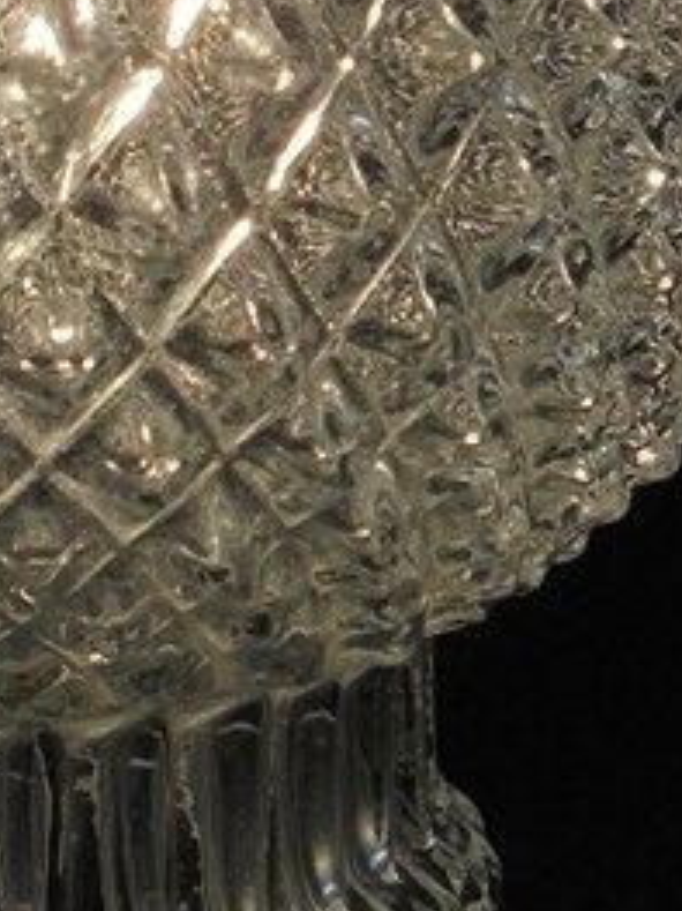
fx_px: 3865
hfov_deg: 9.9
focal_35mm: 147
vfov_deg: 13.1
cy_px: -159
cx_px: -126
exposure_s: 1/320
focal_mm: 7.8
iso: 100
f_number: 4.5
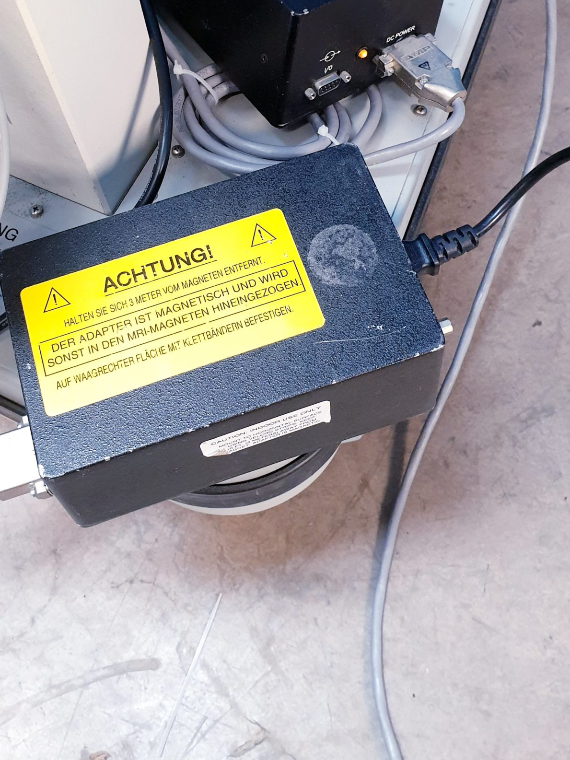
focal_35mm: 42
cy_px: 224
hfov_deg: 34.3
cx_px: 237
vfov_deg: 43.8
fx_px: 922
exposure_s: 1/33
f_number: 2.4
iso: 320
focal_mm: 4.3
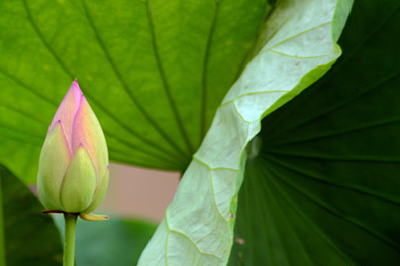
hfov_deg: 3.4
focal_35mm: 606
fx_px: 6733
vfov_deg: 2.3
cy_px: 195
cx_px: 22
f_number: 5.6
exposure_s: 1/60
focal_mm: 300
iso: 160
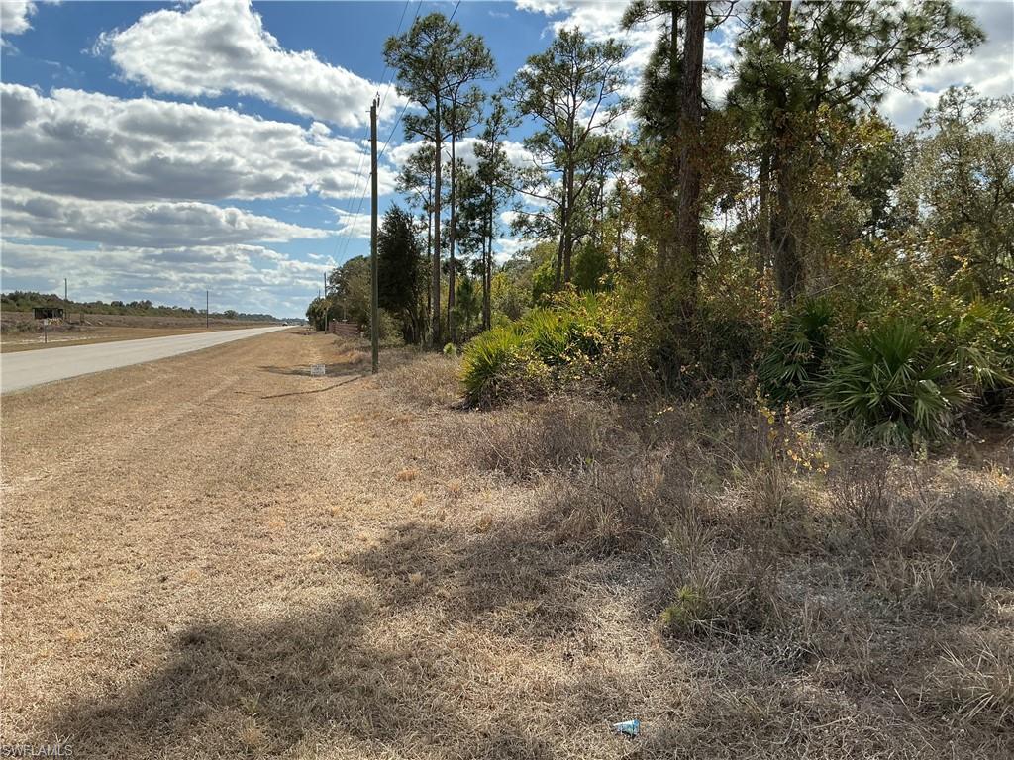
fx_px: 849
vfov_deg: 48.2
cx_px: 507
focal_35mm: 29
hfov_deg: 61.7
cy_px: 380
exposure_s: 1/1730
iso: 25
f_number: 1.8
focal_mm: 3
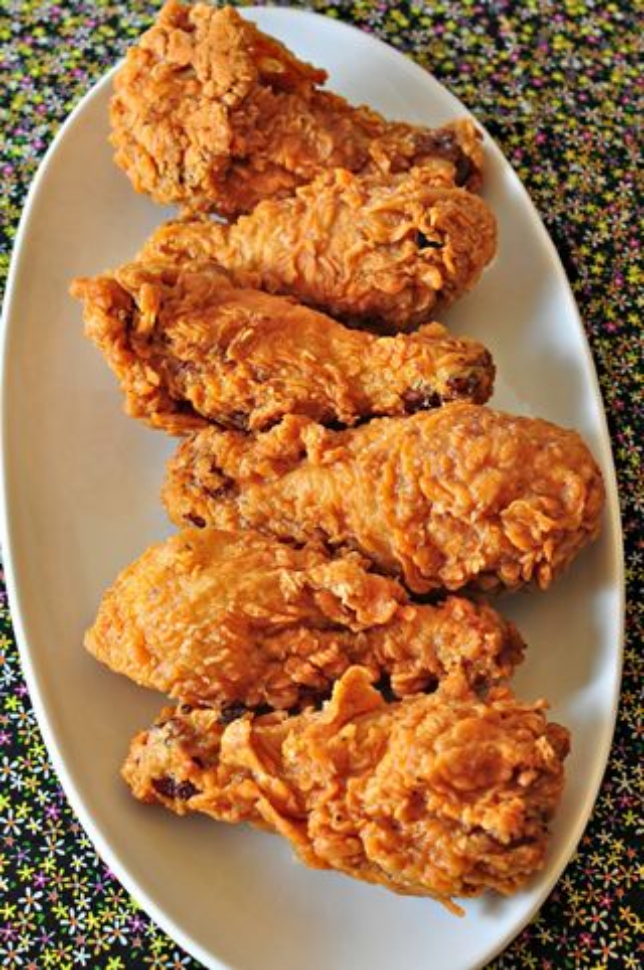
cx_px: 322
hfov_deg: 25.7
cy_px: 485
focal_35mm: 52
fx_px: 1413
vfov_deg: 37.9
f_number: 5
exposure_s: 1/60
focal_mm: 35
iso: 200
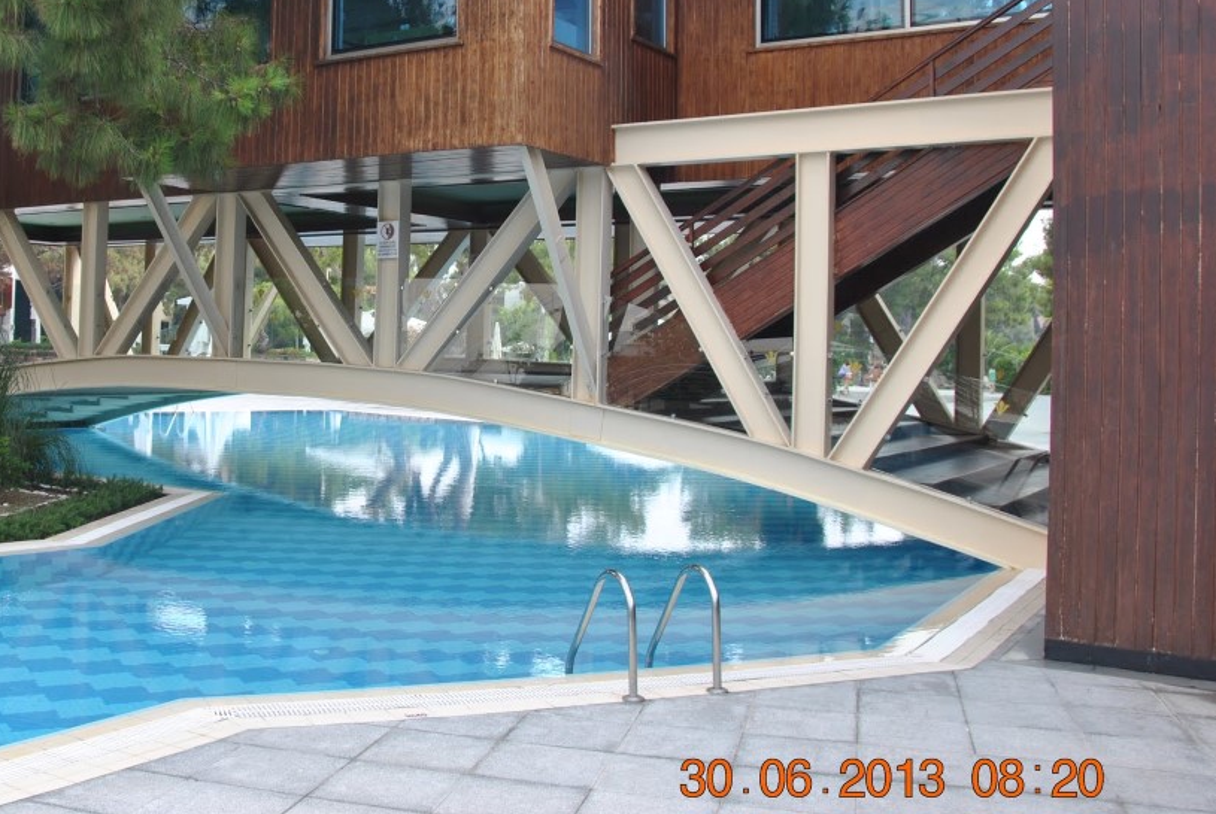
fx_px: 1285
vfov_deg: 34.9
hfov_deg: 49.8
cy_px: 292
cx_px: 411
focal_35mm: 38
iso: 125
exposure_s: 1/125
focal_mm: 18
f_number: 5.6
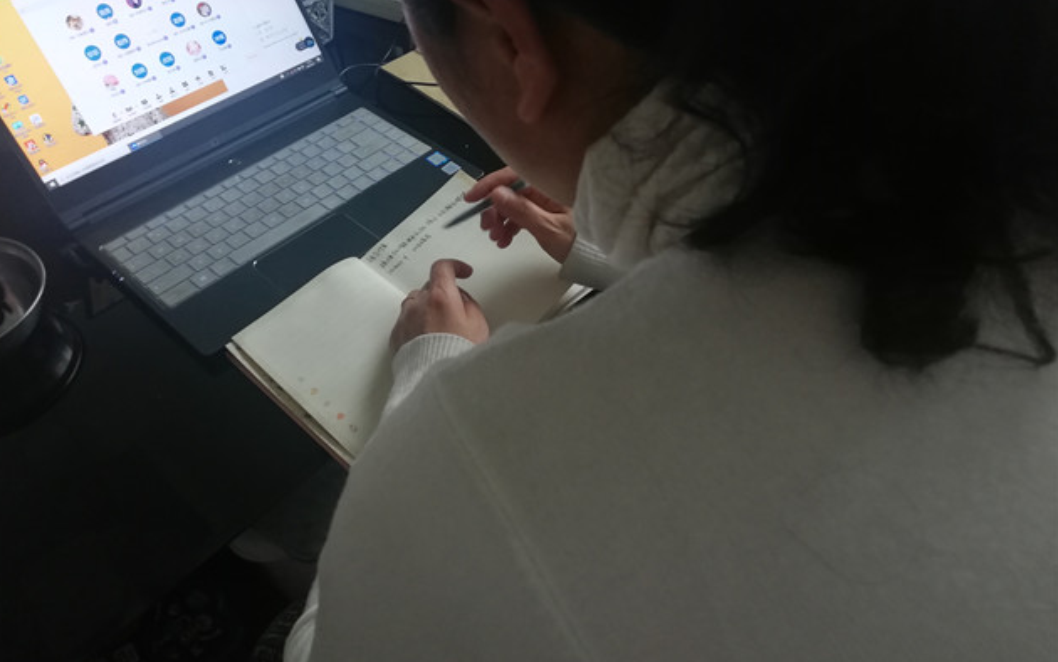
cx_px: 526
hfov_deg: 66.5
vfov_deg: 44.4
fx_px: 807
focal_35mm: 28
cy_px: 277
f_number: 2.2
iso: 250
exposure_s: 1/33.3
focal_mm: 3.81
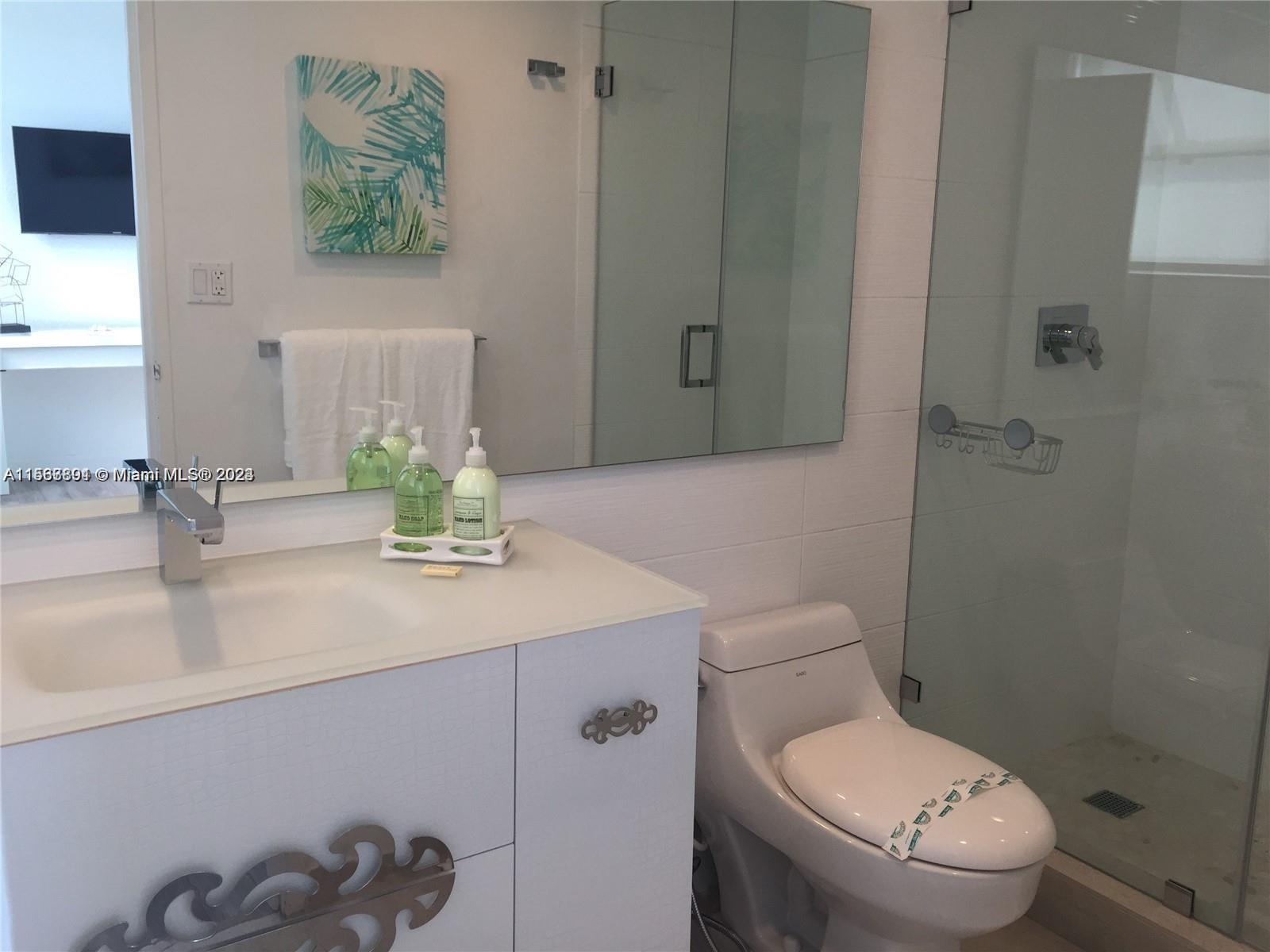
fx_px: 1064
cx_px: 635
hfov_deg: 61.7
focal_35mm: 29
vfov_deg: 48.2
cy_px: 476
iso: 50
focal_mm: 4.15
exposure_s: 1/120
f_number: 2.2
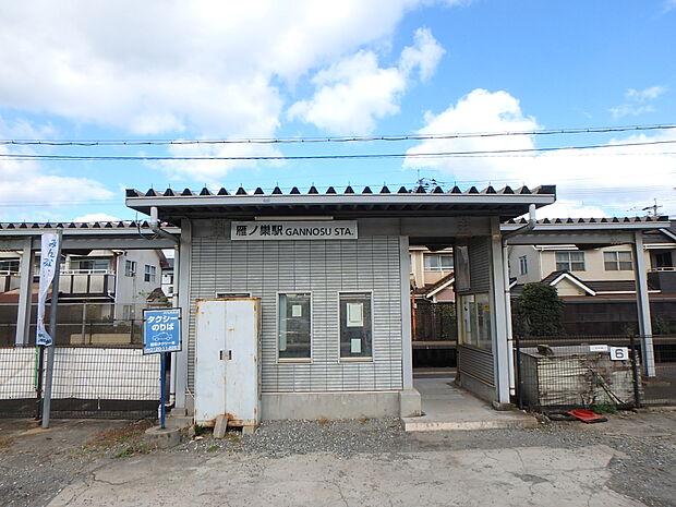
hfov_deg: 79.0
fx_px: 410
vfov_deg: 63.4
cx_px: 338
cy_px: 254
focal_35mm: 21
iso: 125
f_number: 3.5
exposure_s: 1/640
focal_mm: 3.7
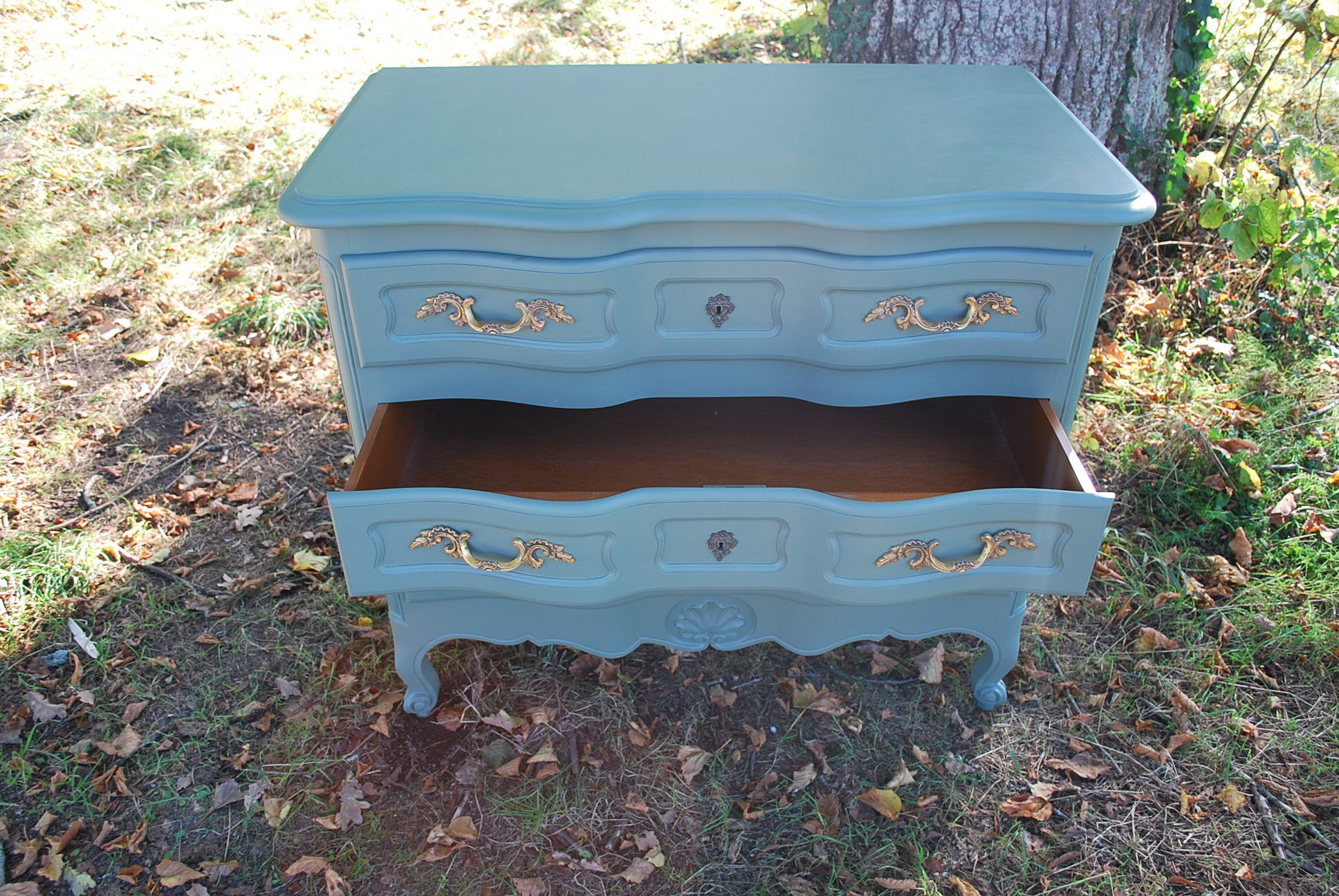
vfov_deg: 48.0
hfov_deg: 67.3
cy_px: 448
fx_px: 1005
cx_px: 670
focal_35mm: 27
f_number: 4
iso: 200
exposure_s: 1/60
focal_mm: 18
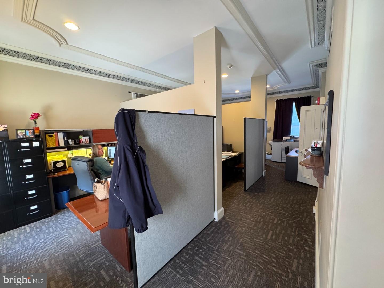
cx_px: 192
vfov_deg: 85.7
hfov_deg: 102.1
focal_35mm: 14
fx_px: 155
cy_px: 144
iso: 400
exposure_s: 1/60
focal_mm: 2.22
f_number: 2.2
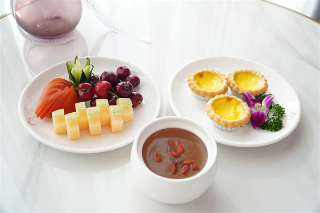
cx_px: 160
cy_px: 106
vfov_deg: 36.9
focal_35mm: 36
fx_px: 320
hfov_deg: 53.1
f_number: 4
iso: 200
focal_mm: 24
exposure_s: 1/100
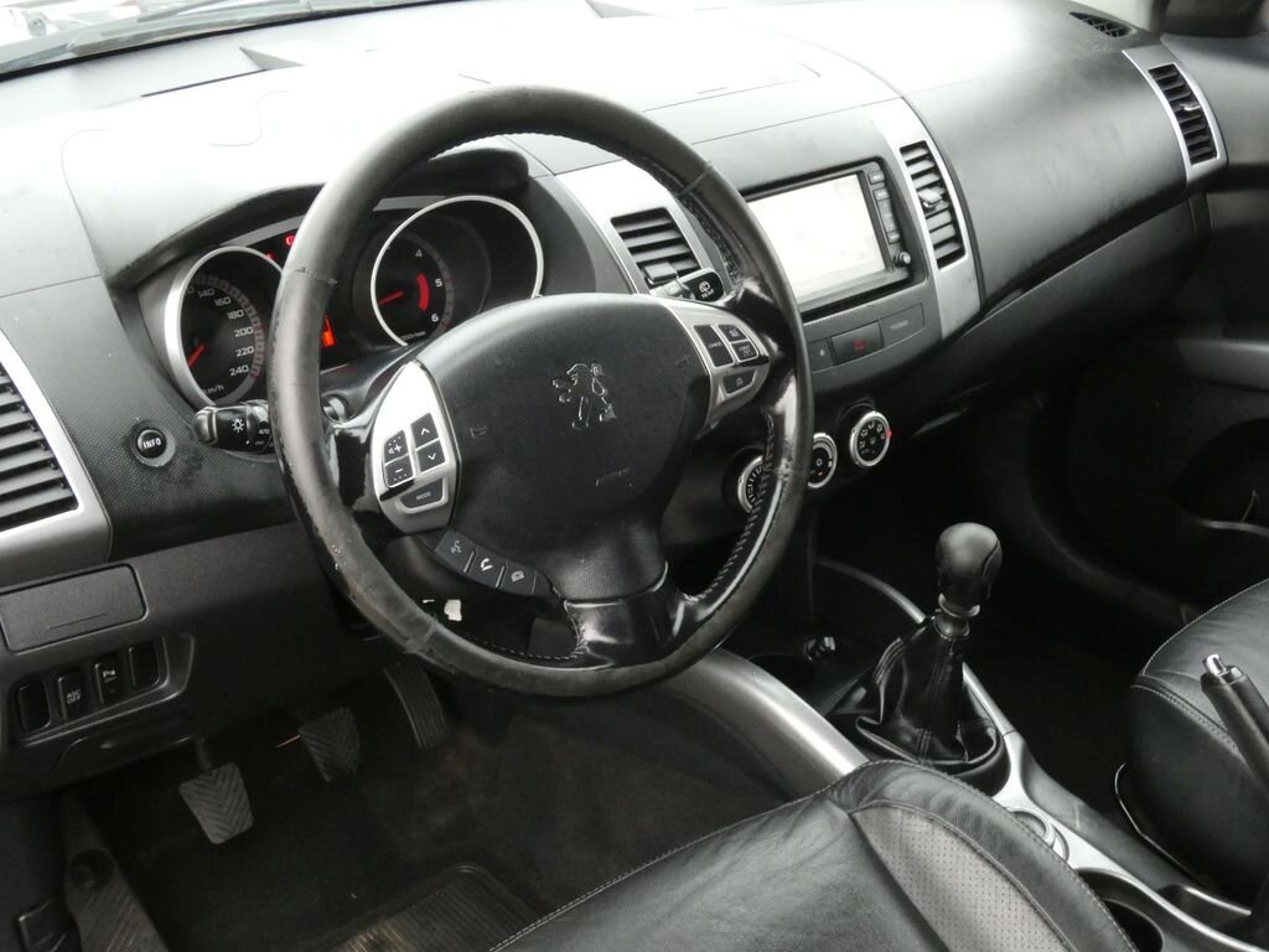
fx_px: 1503
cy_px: 476
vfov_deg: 35.1
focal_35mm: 41
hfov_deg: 45.8
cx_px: 634
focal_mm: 7.3
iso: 1000
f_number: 5.6
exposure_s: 1/80
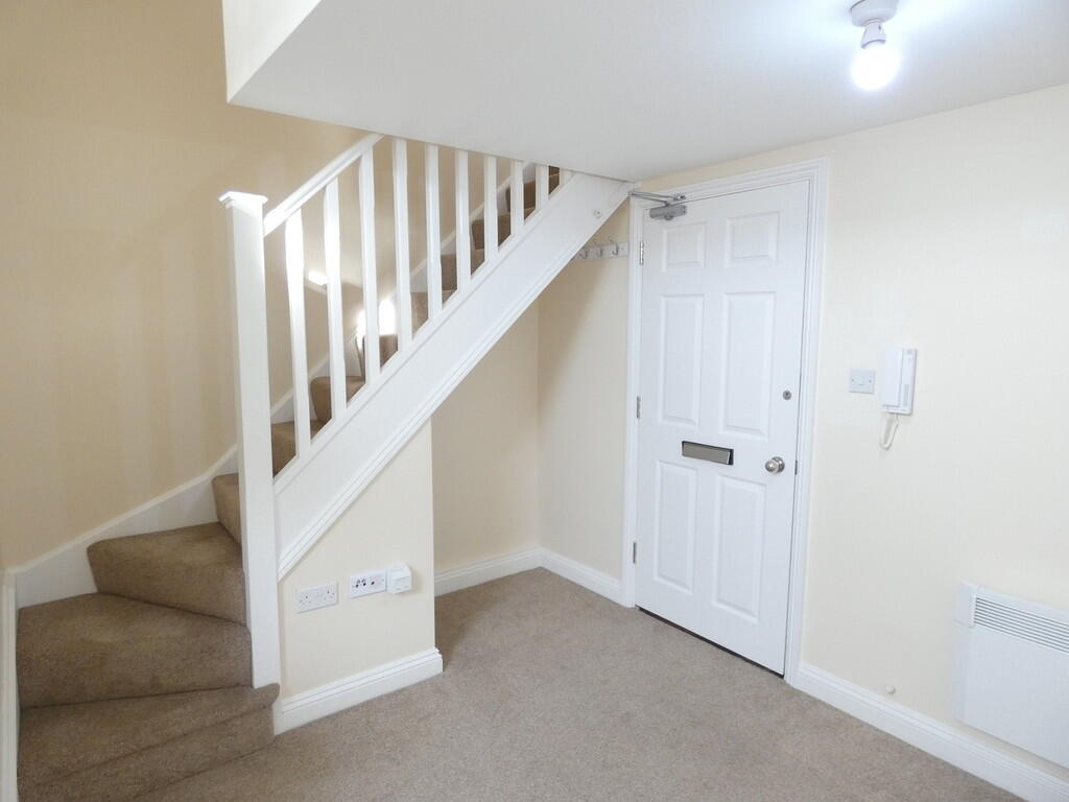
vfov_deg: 66.0
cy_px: 401
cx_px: 534
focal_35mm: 20
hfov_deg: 81.7
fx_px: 618
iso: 250
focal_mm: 3.6
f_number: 2.8
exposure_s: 1/60
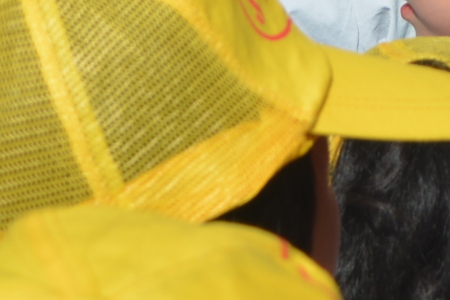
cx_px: 994
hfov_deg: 5.5
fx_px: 4548
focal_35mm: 364
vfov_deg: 3.7
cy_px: -643
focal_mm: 34
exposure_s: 1/320
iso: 100
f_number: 9
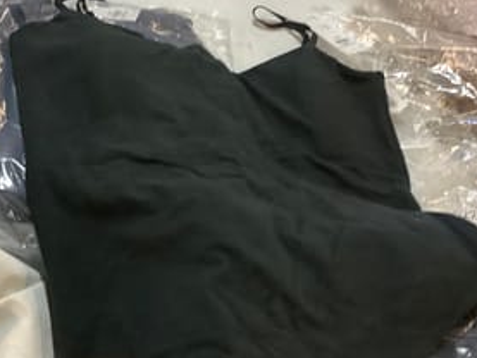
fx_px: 772
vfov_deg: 25.9
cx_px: 208
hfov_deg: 34.3
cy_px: 254
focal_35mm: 56
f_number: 2.4
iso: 400
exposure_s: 1/50
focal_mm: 3.3
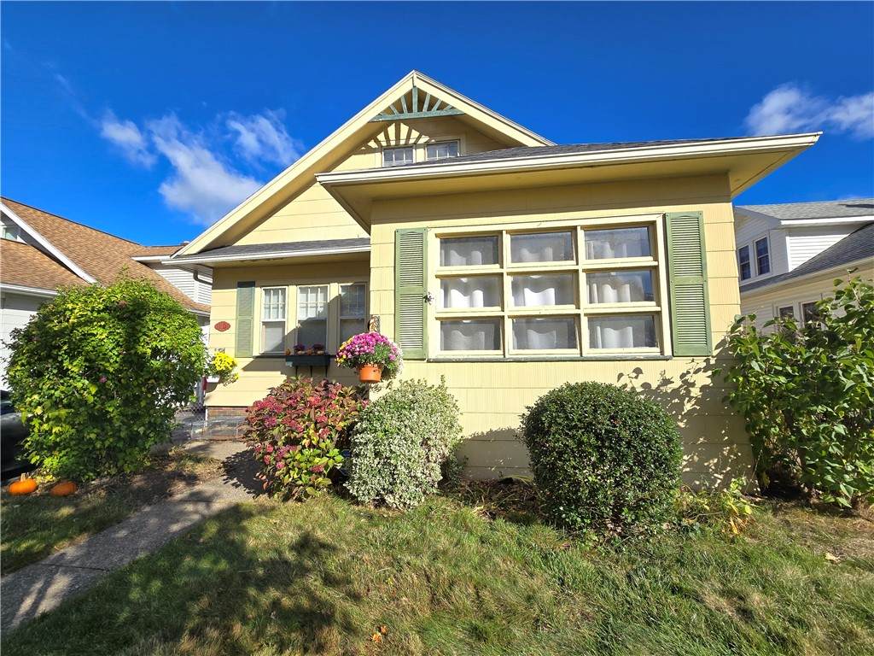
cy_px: 328
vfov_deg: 89.9
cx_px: 437
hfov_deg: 106.2
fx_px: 328
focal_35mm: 13
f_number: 2.2
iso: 50
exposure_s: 1/1361
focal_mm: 2.2
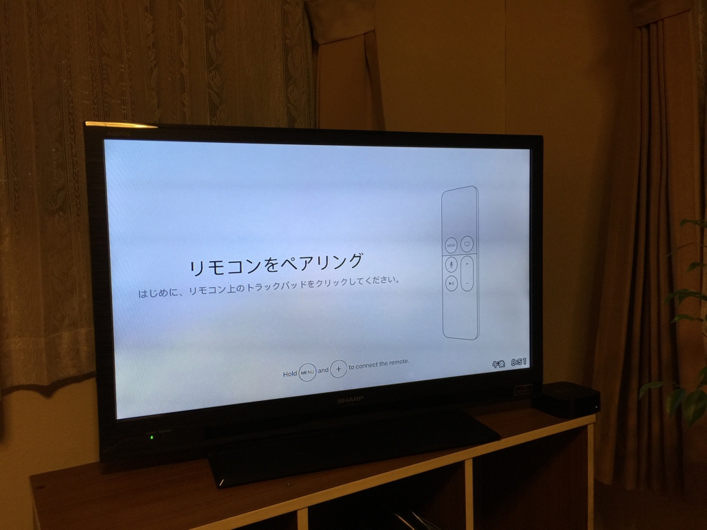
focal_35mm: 29
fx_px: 592
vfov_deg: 48.2
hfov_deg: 61.7
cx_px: 354
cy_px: 265
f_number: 2.2
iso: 40
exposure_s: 1/33
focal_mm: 4.15
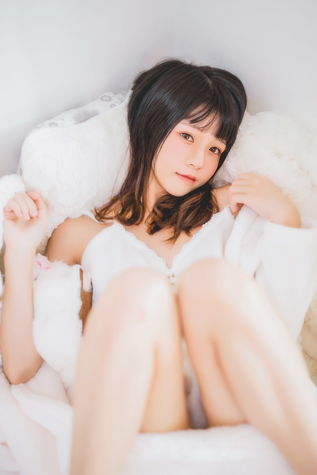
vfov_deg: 39.6
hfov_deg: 27.0
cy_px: 238
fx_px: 660
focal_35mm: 50
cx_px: 158
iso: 250
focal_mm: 50
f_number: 1.4
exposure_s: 1/160
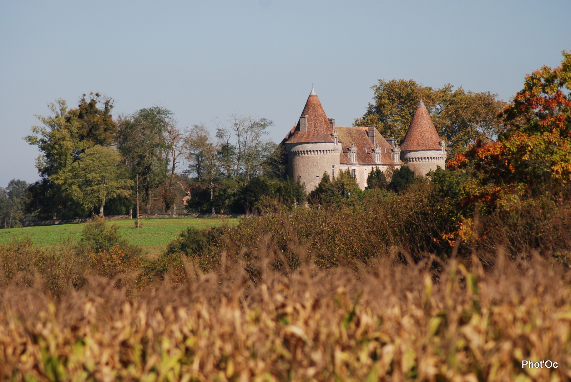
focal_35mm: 255
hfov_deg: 8.1
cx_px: 286
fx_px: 4049
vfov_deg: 5.4
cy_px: 191
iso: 100
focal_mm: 170
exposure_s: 1/800
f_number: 4.8
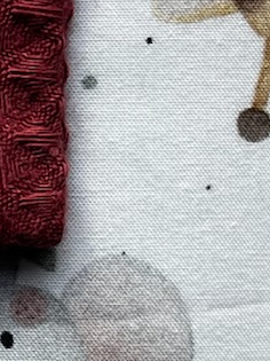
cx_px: -109
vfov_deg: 11.7
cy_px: 269
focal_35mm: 169
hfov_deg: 8.6
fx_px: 1759
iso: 50
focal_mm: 5.1
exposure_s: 1/401
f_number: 1.6
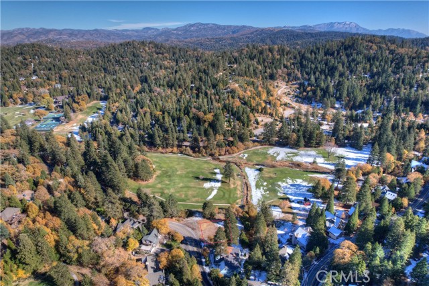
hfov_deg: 78.6
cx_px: 214
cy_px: 143
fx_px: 262
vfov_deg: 57.2
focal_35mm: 22
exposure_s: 1/2000
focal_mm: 8.4
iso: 100
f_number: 2.8
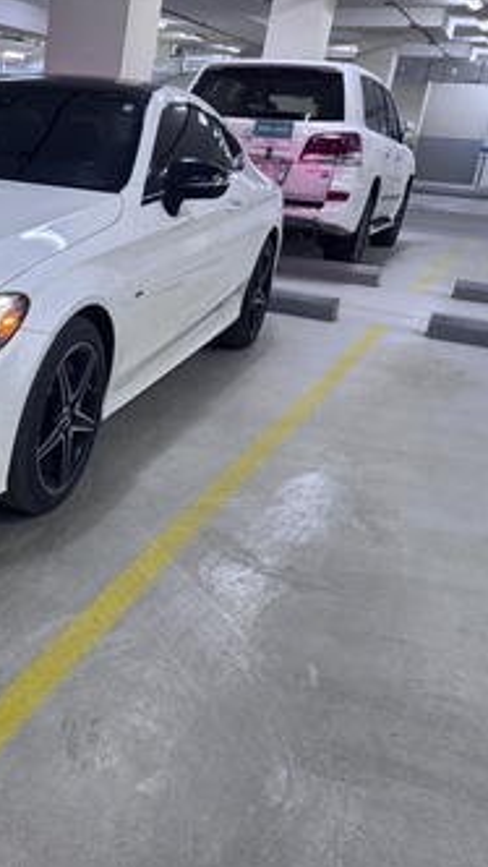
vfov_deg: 55.3
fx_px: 827
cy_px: 432
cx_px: -40
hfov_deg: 29.8
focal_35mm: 36
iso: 500
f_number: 1.78
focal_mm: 6.76
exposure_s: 1/60
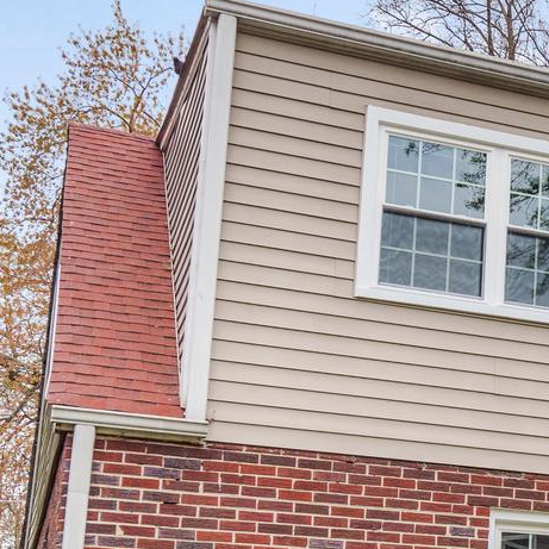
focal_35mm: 85
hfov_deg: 18.2
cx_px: 825
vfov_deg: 20.1
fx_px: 1523
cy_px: 479
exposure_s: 1/400
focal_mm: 22.5
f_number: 7.1
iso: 200
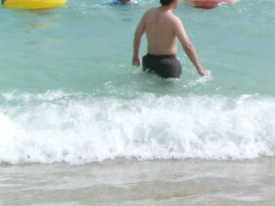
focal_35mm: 129
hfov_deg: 13.7
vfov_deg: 11.4
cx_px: 497
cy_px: 18
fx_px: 1024
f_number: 7.1
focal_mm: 5.8
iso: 80
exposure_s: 1/350
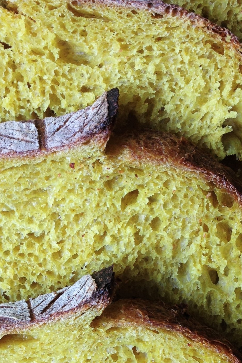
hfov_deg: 19.8
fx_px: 686
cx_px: 50
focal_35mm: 68
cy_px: 295
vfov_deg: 28.9
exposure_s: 1/60
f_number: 2.4
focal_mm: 4.28
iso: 50
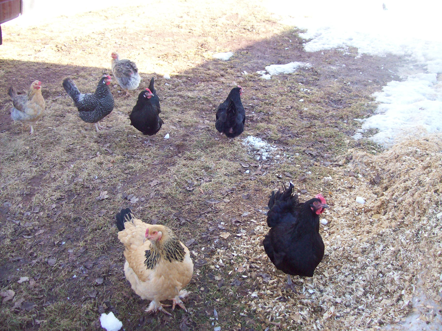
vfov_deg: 39.6
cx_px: 221
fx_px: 460
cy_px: 166
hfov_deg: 51.4
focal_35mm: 36
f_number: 2.7
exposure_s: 1/89.5
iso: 80
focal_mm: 6
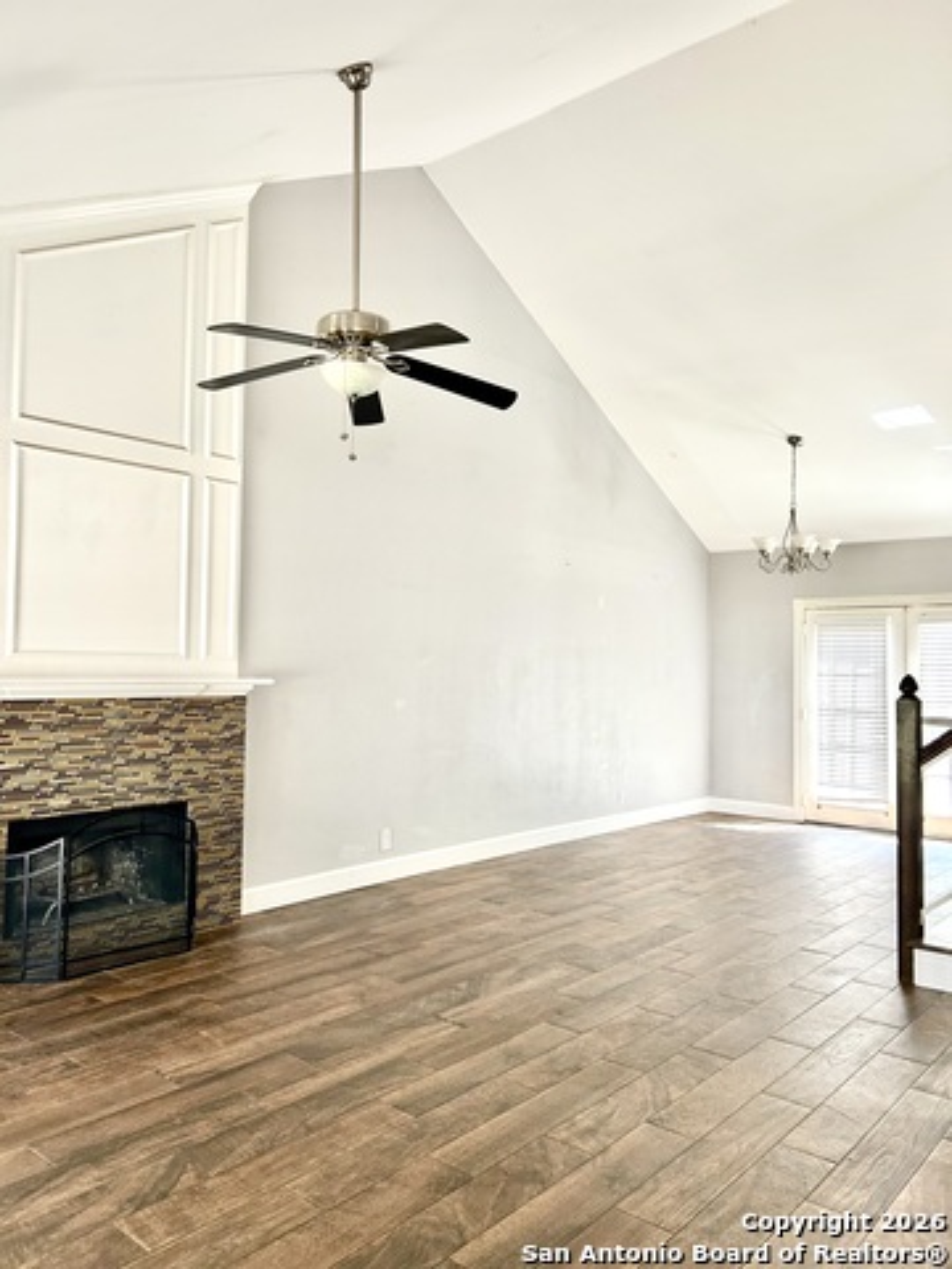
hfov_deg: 53.1
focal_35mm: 26
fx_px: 953
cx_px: 476
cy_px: 634
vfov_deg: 67.3
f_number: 1.5
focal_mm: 5.7
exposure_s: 1/121
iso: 125
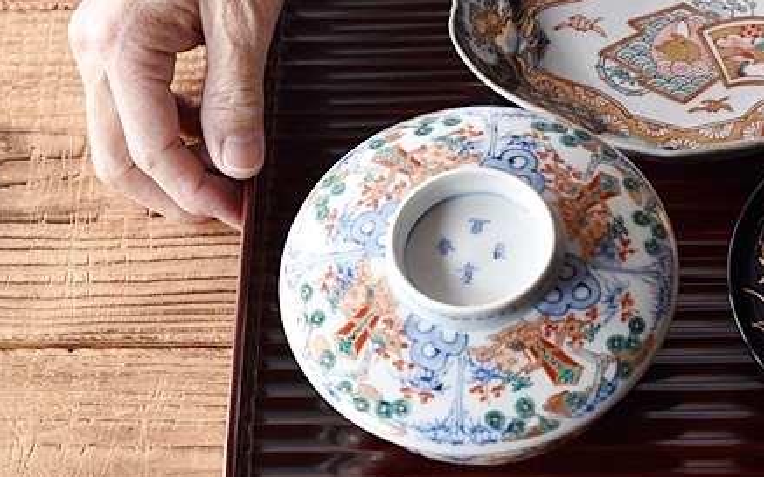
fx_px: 3205
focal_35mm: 154
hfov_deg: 13.5
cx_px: 684
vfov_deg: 8.5
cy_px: 211
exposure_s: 1/8
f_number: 5.6
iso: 800
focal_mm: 55
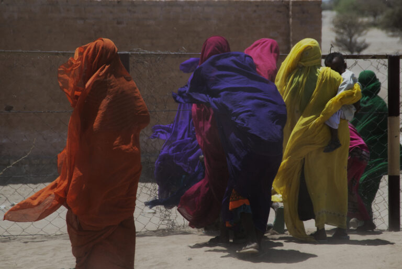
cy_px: 134
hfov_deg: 17.1
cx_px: 201
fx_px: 1341
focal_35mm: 120
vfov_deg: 11.4
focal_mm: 120
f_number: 5.6
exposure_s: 1/1600
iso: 250
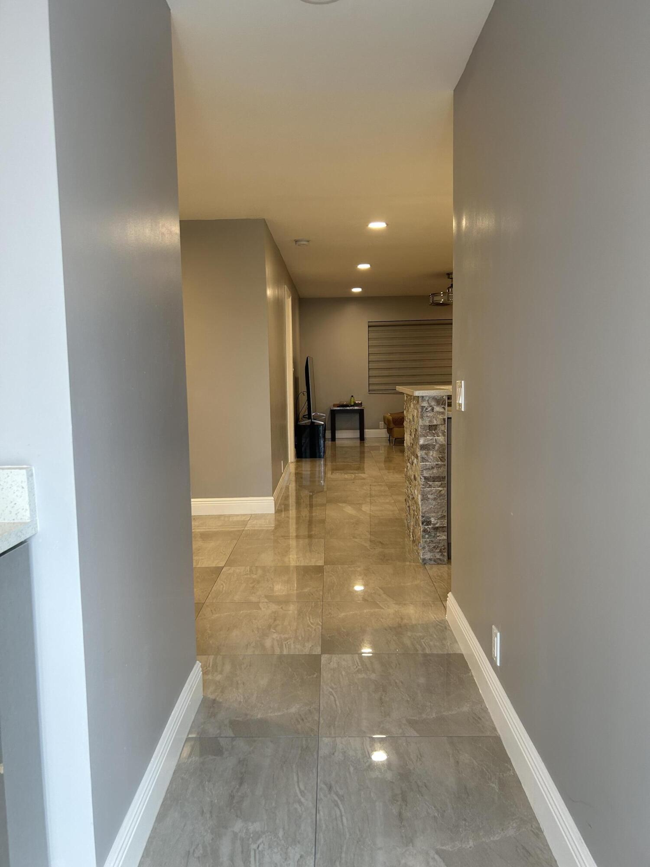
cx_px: 325
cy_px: 434
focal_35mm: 26
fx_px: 651
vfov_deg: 67.3
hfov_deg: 53.1
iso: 100
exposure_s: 1/120
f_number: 1.5
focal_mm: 5.7
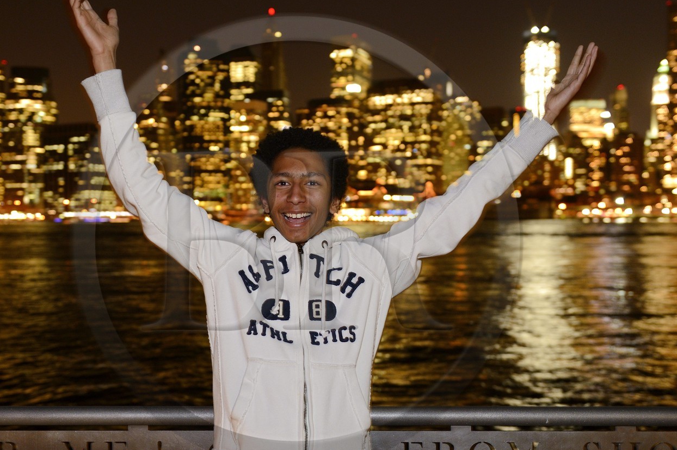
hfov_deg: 43.5
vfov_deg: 29.8
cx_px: 296
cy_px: 242
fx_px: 846
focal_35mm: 45
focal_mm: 35
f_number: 3.2
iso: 1600
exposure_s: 1/8
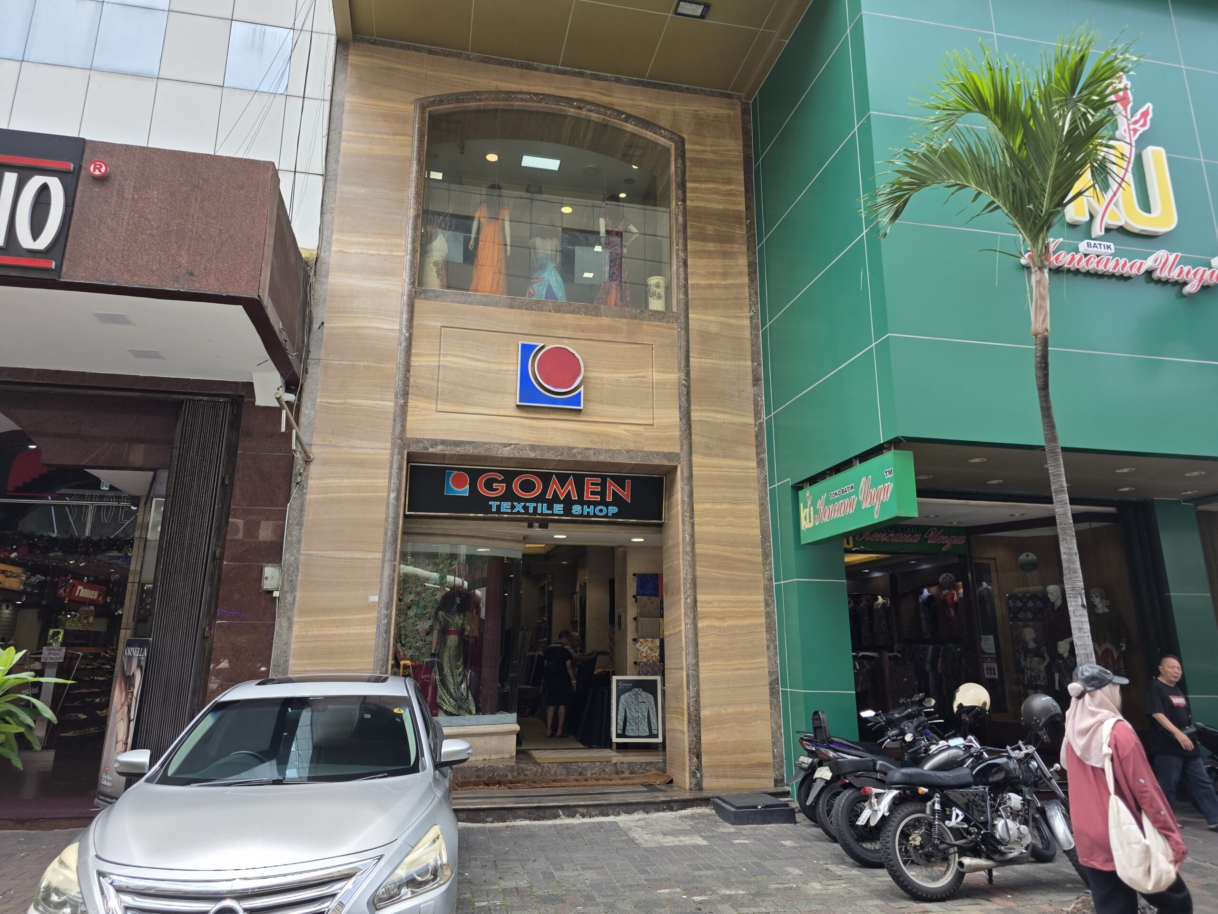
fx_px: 809
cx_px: 609
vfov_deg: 58.9
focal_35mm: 23
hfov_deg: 73.9
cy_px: 457
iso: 80
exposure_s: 1/1354
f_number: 1.7
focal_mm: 6.3
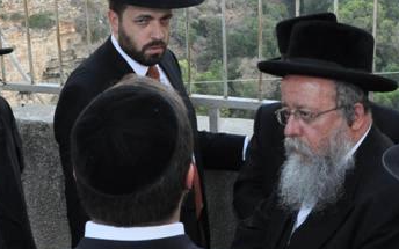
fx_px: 696
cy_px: 65
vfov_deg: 20.2
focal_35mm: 64
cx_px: 225
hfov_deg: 32.0
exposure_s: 1/200
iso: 1250
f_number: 9
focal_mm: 18
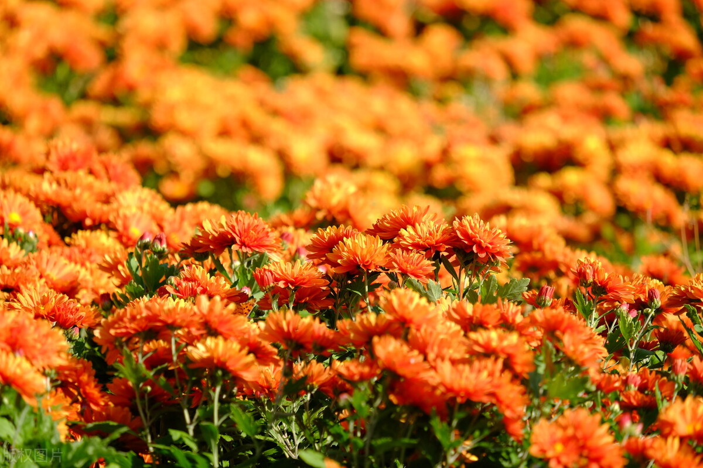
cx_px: 352
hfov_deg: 6.9
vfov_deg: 4.6
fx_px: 5856
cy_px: 234
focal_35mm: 300
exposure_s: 1/800
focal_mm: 200
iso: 400
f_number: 5.6
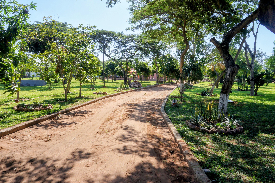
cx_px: 138
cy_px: 92
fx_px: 206
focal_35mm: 27
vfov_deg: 47.9
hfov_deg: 67.4
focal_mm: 18
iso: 100
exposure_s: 1/125
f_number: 11
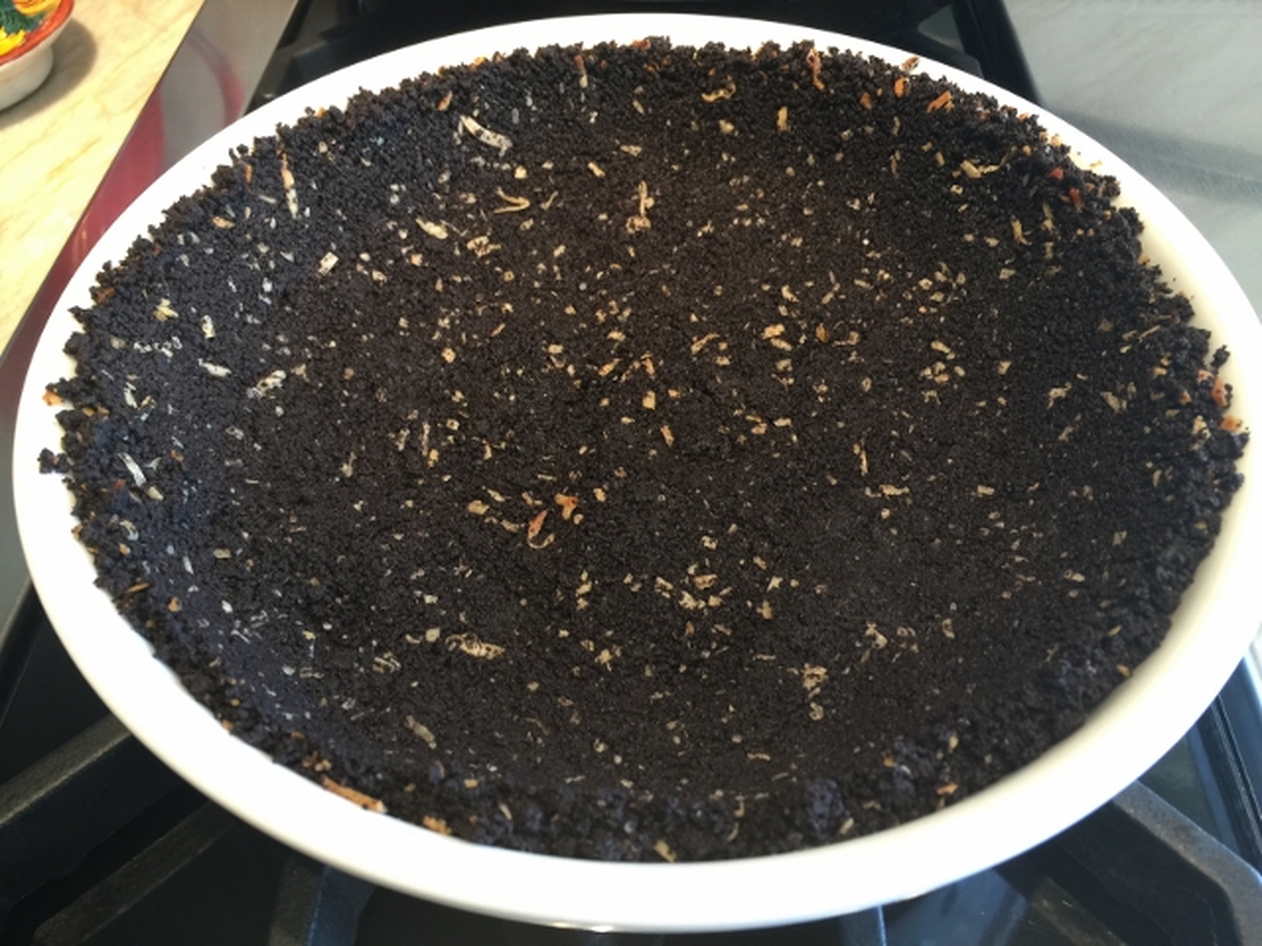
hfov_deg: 61.7
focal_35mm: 29
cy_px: 473
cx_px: 631
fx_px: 1057
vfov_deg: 48.2
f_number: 2.2
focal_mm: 4.15
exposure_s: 1/15
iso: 40
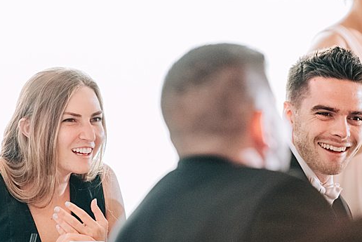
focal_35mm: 364
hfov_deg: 5.7
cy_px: 149
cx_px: 311
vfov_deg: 3.8
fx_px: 3663
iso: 1250
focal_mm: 200
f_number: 3.5
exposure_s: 1/200
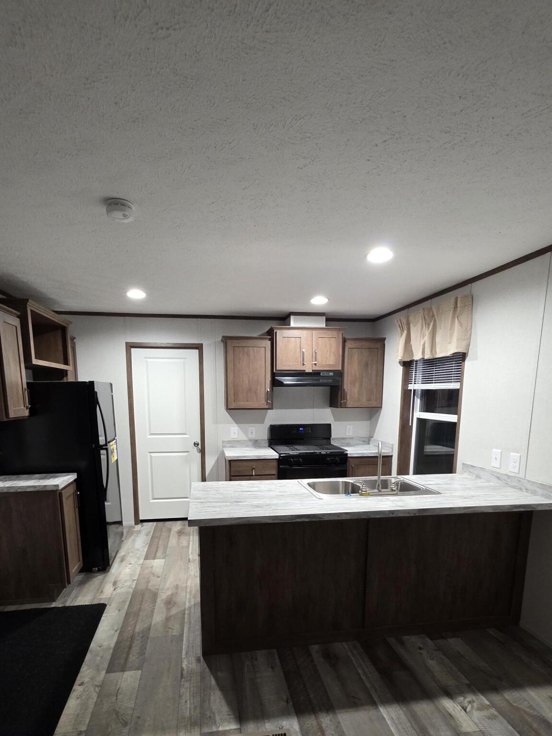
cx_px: 256
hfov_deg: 74.6
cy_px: 457
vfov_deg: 89.3
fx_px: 361
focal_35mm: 17
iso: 400
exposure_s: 1/60
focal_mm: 2.2
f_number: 1.9
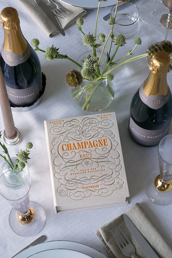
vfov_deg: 21.0
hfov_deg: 14.1
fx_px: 695
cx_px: 87
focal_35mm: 97
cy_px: 129
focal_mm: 34
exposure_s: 1/125
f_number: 2.8
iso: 320
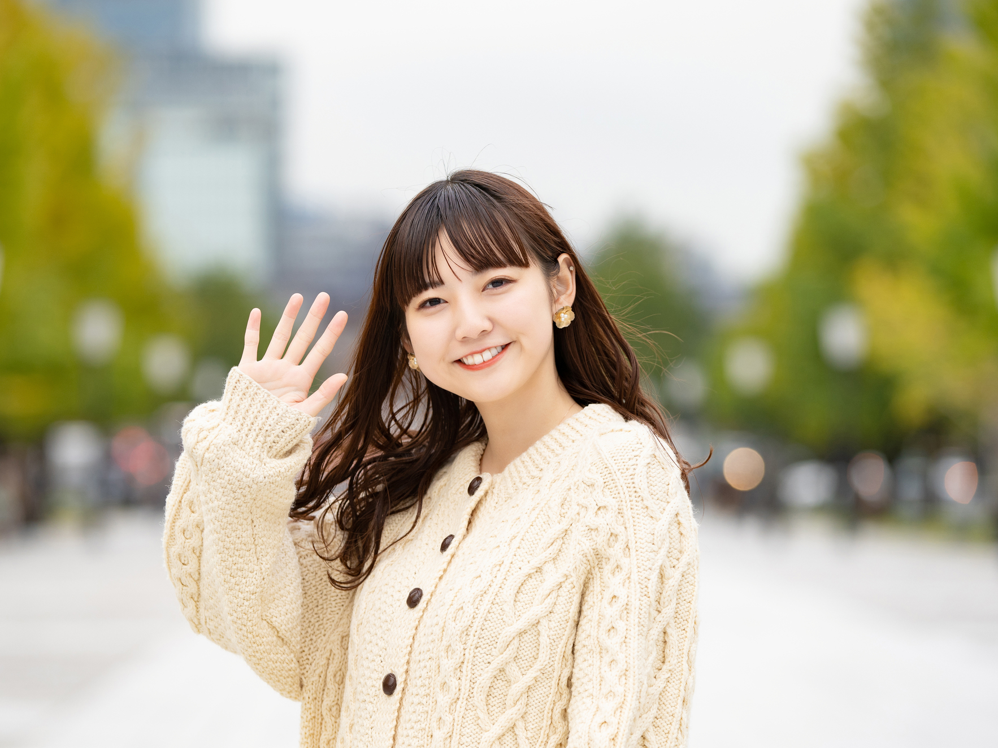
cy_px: 374
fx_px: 4238
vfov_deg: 10.1
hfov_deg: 13.4
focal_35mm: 147
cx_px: 449
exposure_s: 1/320
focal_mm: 135
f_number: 3.5
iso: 400
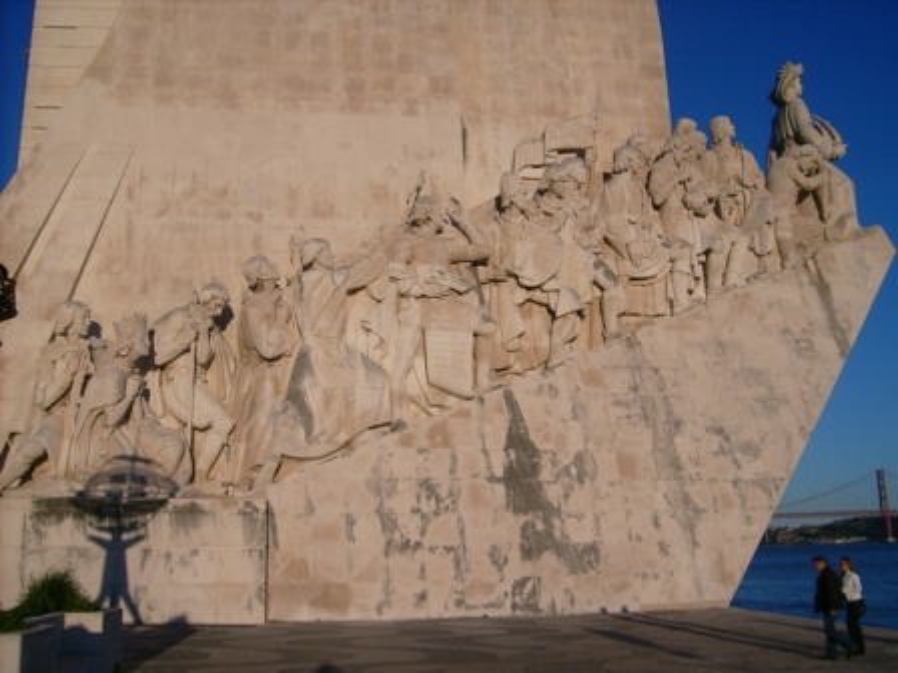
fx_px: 908
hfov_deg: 52.6
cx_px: 449
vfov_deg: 40.7
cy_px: 336
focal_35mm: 35
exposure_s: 1/841
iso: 50
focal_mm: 5.95
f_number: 5.8
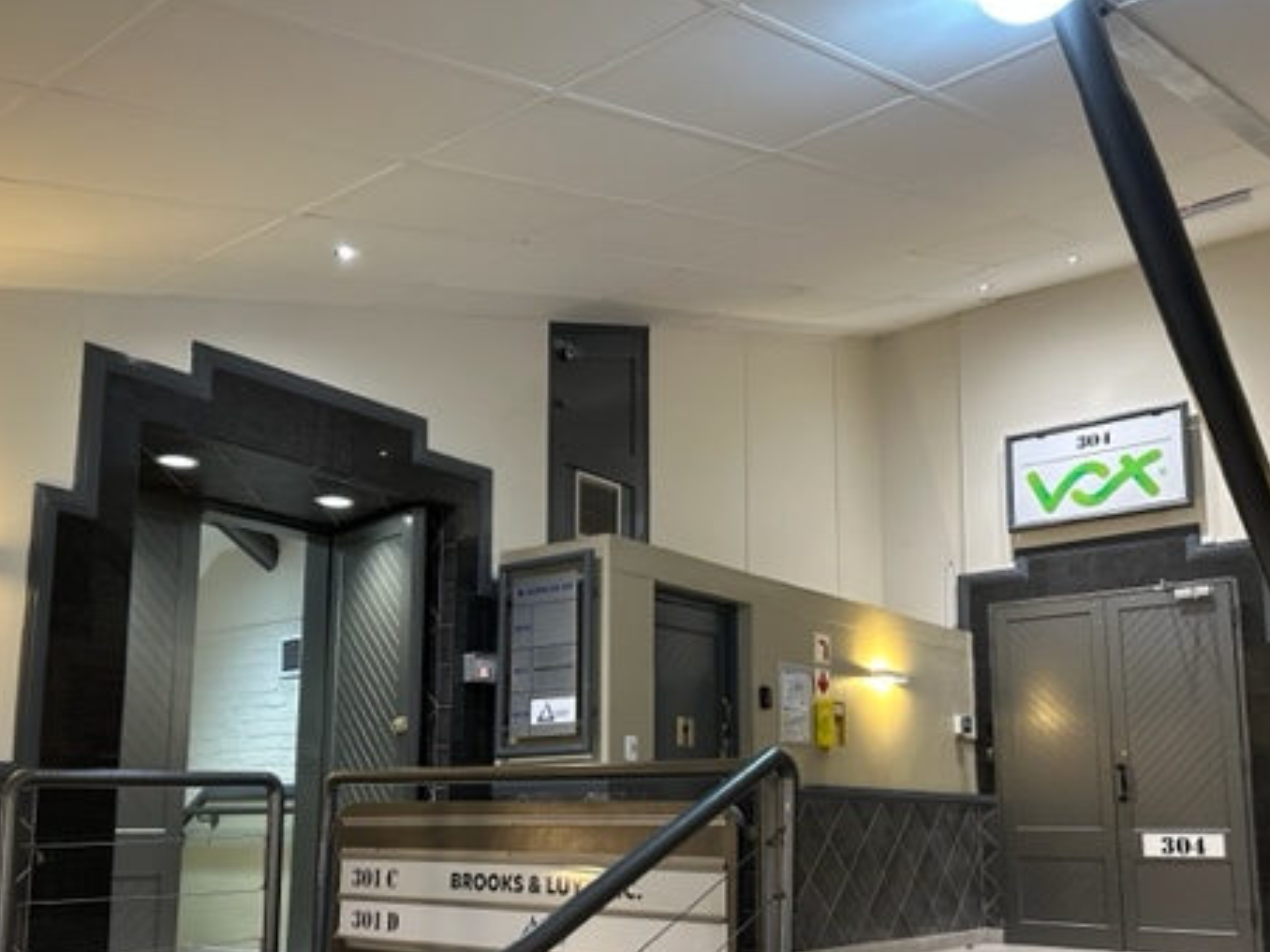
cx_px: 646
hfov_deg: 54.0
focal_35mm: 34
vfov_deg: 41.2
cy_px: 646
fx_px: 1247
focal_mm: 6.86
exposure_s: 1/50
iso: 400
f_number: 1.78
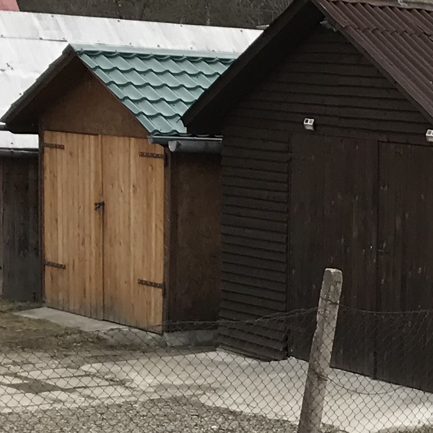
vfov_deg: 13.3
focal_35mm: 130
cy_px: 375
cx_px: 777
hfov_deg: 12.3
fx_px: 1840
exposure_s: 1/273
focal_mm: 3.99
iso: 20
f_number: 1.8
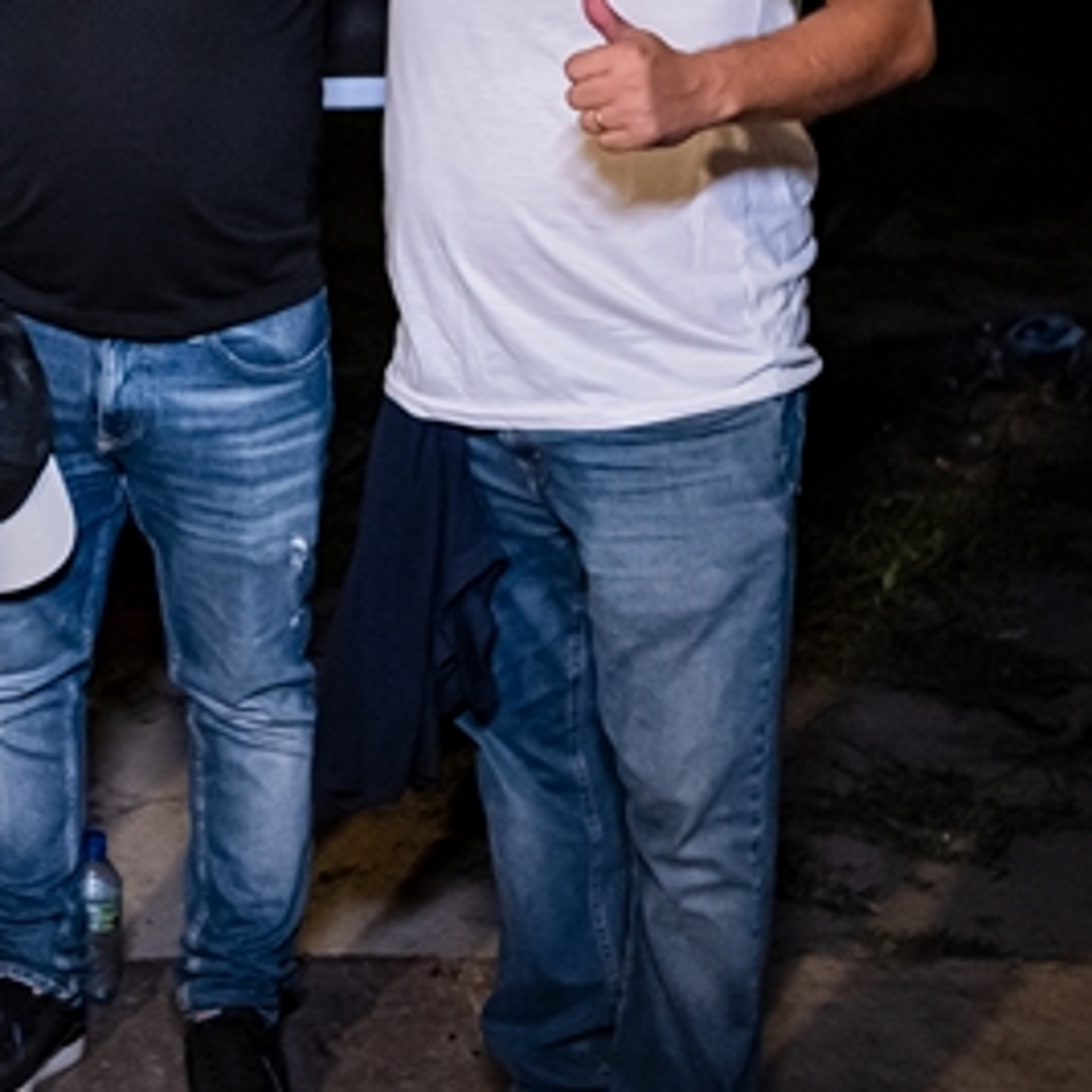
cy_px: 221
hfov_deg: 19.0
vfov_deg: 20.2
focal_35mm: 85
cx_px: -292
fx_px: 3034
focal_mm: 24
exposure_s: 1/250
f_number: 2.8
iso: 2500
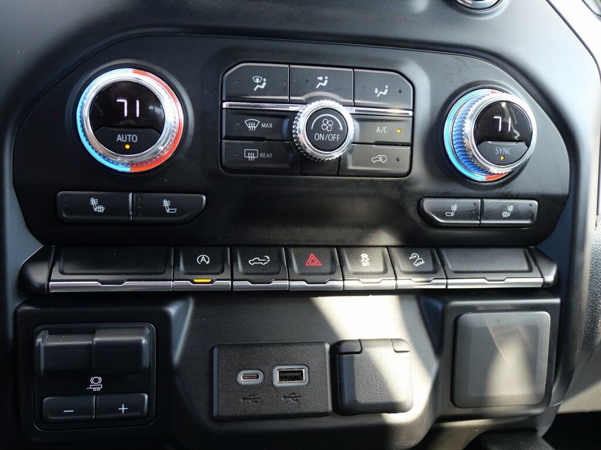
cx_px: 300
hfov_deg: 56.8
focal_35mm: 32
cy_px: 225
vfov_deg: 44.2
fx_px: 556
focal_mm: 16
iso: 500
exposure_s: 1/60
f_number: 4
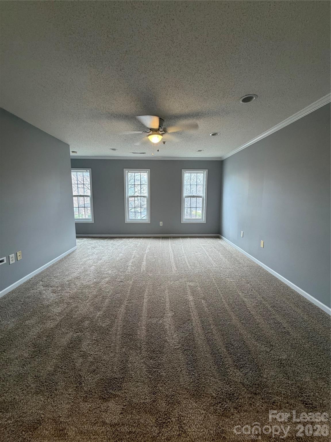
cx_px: 166
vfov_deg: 102.1
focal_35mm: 14
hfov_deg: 85.7
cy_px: 221
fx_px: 178
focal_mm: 2.22
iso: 250
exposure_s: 1/60
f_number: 2.2
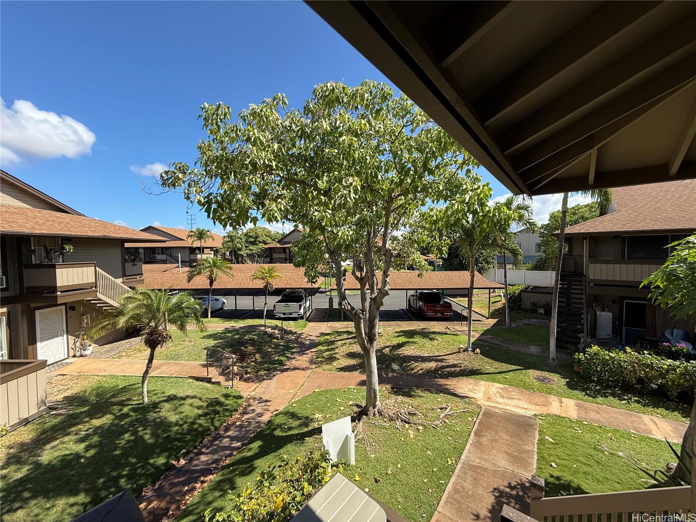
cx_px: 348
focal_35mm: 14
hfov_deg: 102.1
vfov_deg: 85.7
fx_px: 281
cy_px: 261
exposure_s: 1/876
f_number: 2.2
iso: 50
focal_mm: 2.22
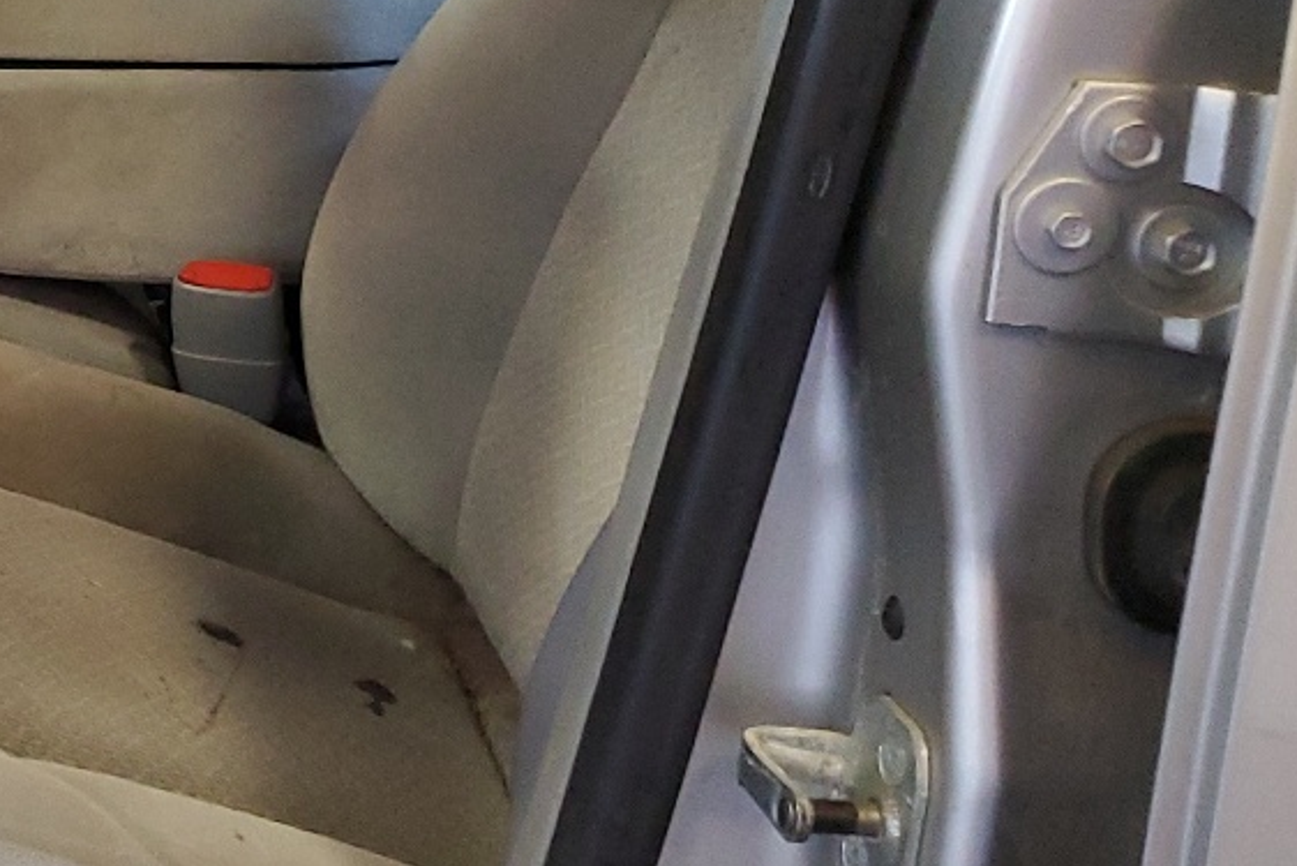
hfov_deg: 23.3
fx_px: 2775
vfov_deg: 17.3
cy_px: 2
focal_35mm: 77
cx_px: -388
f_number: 1.5
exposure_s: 1/60.2
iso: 286
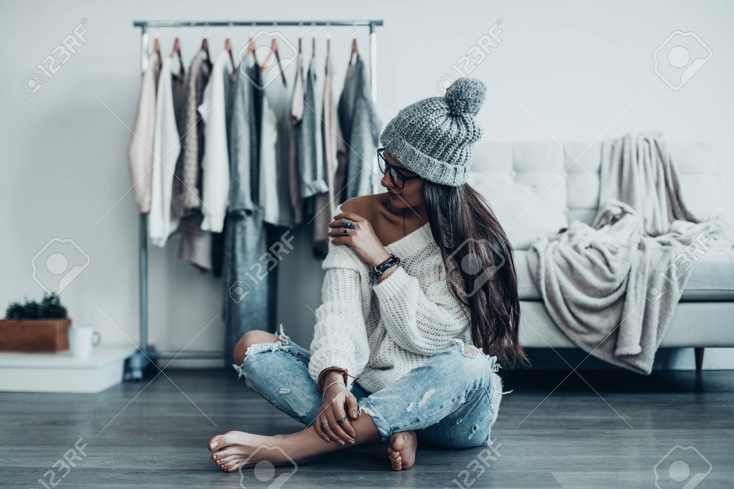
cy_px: 244
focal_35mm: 50
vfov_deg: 27.0
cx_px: 367
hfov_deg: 39.6
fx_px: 1019
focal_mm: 50
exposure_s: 1/125
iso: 320
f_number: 2.2
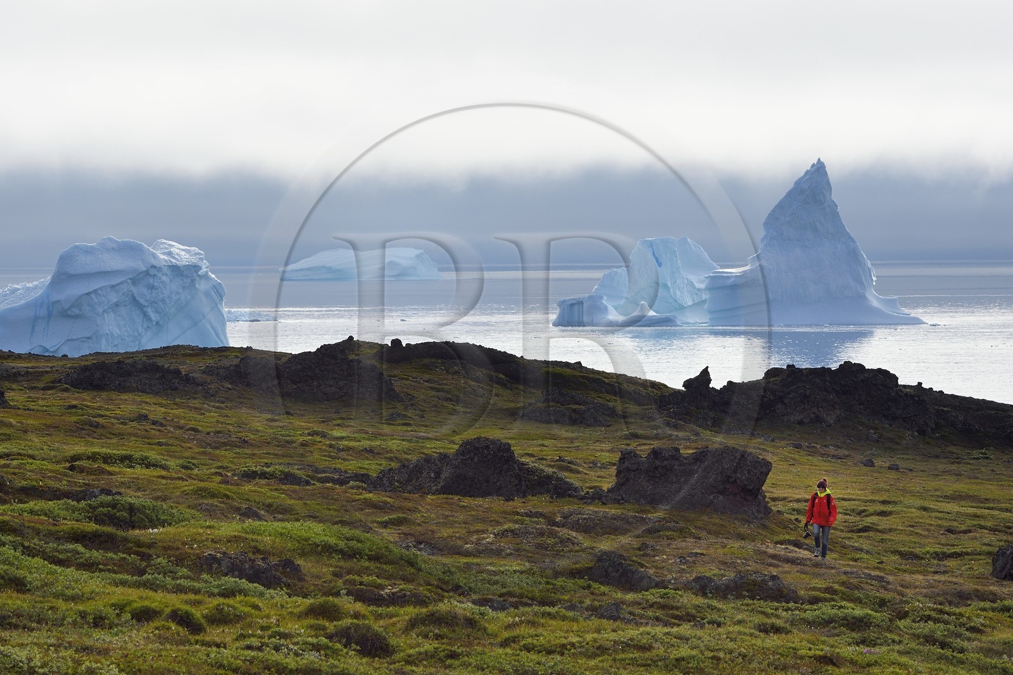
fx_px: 5626
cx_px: 506
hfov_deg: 10.3
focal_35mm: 200
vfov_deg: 6.9
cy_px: 338
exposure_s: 1/250
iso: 200
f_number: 16
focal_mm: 200
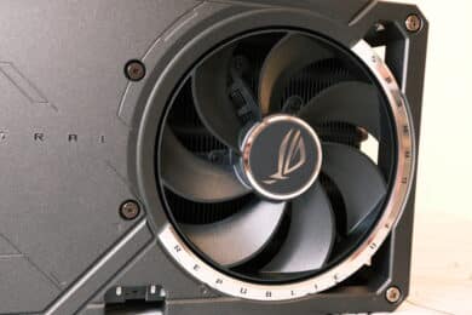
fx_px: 616
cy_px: 158
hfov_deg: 41.9
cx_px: 236
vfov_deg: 28.6
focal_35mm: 47
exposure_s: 1/25
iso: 3200
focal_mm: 31.4
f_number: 8
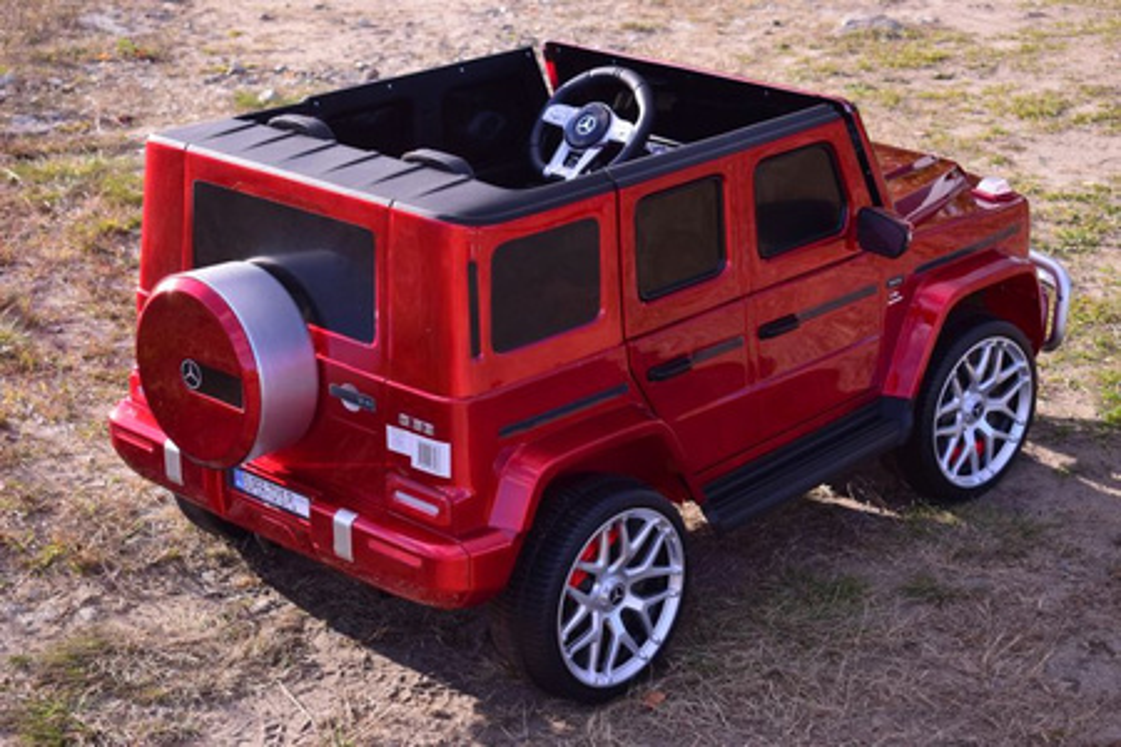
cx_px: 560
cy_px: 374
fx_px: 2242
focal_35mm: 72
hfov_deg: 28.1
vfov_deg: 18.9
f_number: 7.1
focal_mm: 48
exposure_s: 1/1250
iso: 800
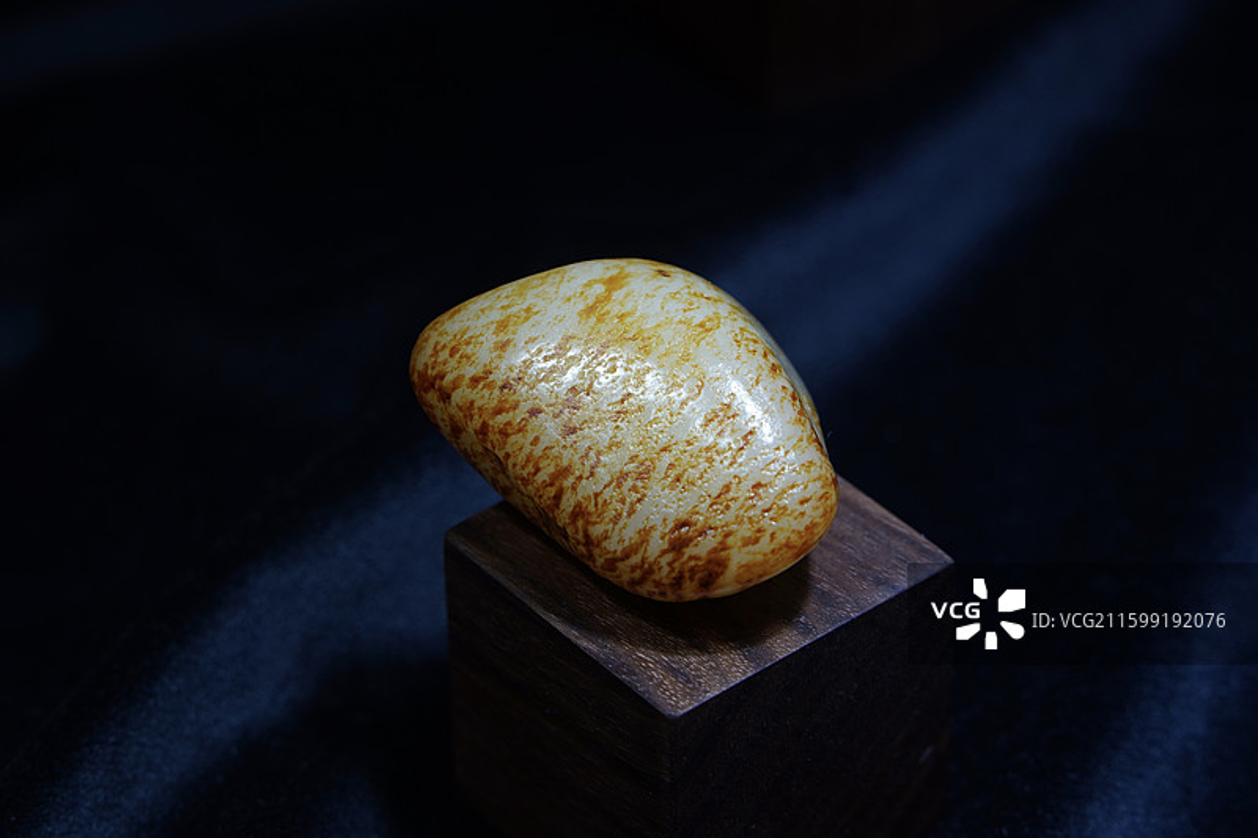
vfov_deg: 16.4
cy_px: 419
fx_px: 2900
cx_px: 629
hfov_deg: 24.5
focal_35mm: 83
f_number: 8
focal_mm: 83
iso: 100
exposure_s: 1/100
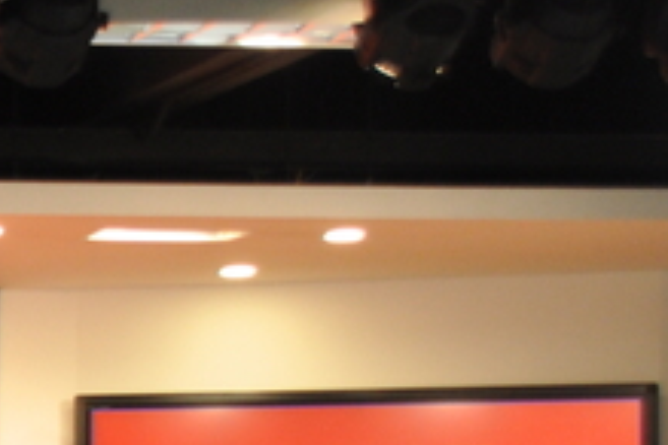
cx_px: -851
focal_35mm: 219
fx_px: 4063
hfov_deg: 8.7
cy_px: 555
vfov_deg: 6.2
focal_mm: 32
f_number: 5.6
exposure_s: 1/30
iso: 640
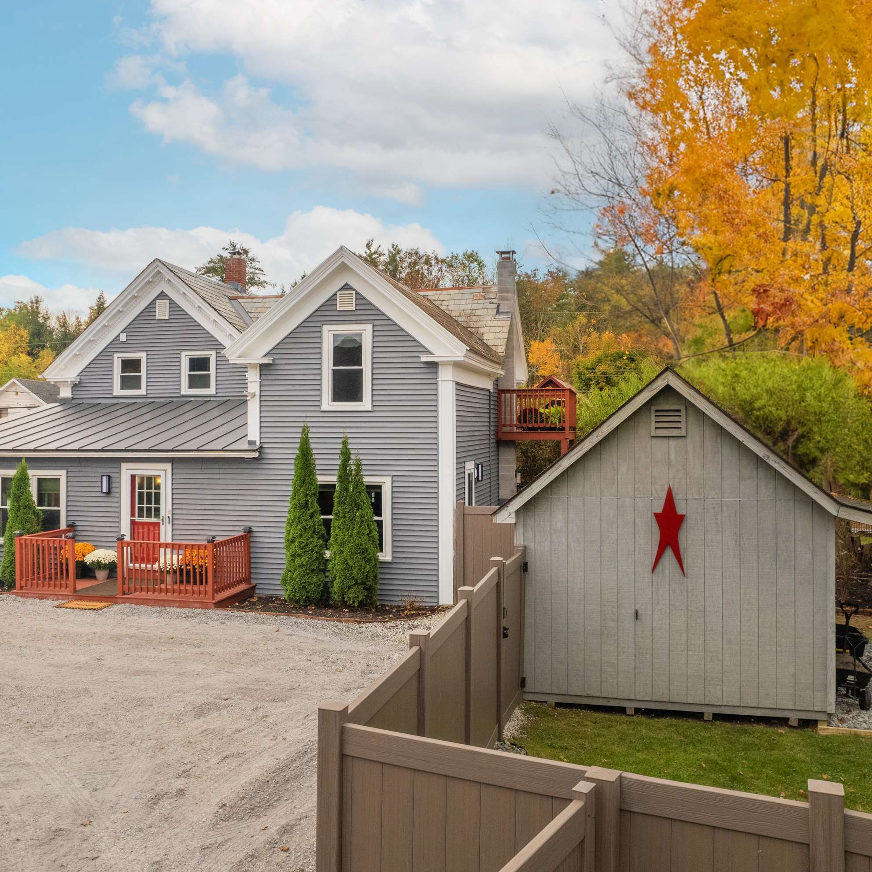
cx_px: 408
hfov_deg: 55.6
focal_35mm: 29
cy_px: 440
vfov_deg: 55.6
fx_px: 826
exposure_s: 1/160
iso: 100
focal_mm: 8.38
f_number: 2.8
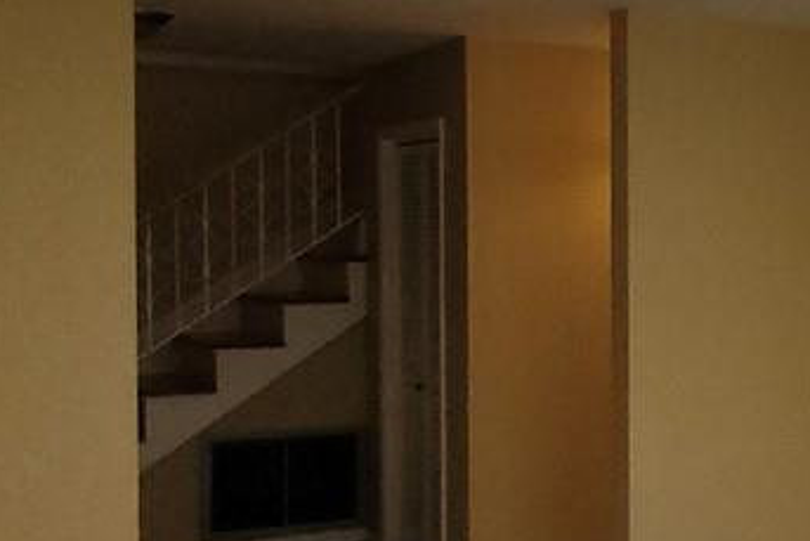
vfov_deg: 21.6
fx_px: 1418
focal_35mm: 63
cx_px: 1384
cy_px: 281
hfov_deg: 22.3
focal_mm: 1.74
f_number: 2.2
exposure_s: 1/60
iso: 50
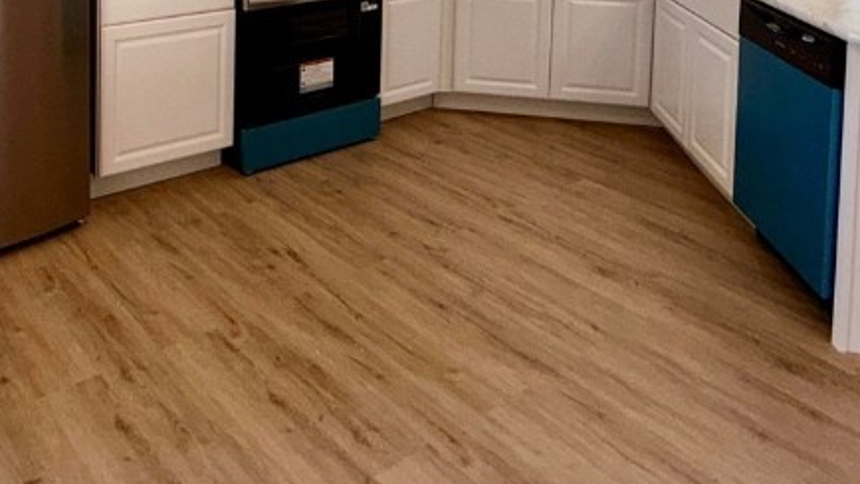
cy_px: -135
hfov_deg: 53.4
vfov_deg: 27.7
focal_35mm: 36
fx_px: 821
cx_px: 240
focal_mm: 2.22
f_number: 2.2
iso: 25
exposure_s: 1/120
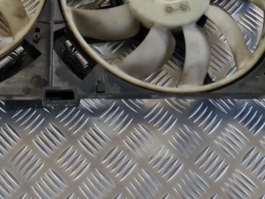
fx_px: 475
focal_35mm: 62
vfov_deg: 22.6
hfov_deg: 30.2
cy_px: -7
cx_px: 42
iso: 640
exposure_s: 1/33
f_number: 1.8
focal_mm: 5.4
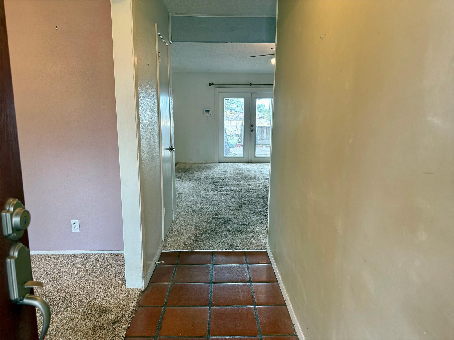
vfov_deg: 56.8
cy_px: 170
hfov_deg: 71.6
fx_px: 315
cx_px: 227
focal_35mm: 24
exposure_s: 1/135
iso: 200
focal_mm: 6.76
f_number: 1.78
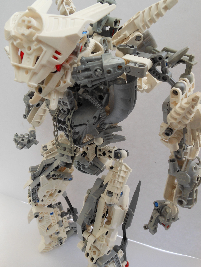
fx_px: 209
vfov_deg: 65.3
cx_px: 93
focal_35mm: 27
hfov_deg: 51.3
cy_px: 124
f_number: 3.2
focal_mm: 4.5
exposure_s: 1/100
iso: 80
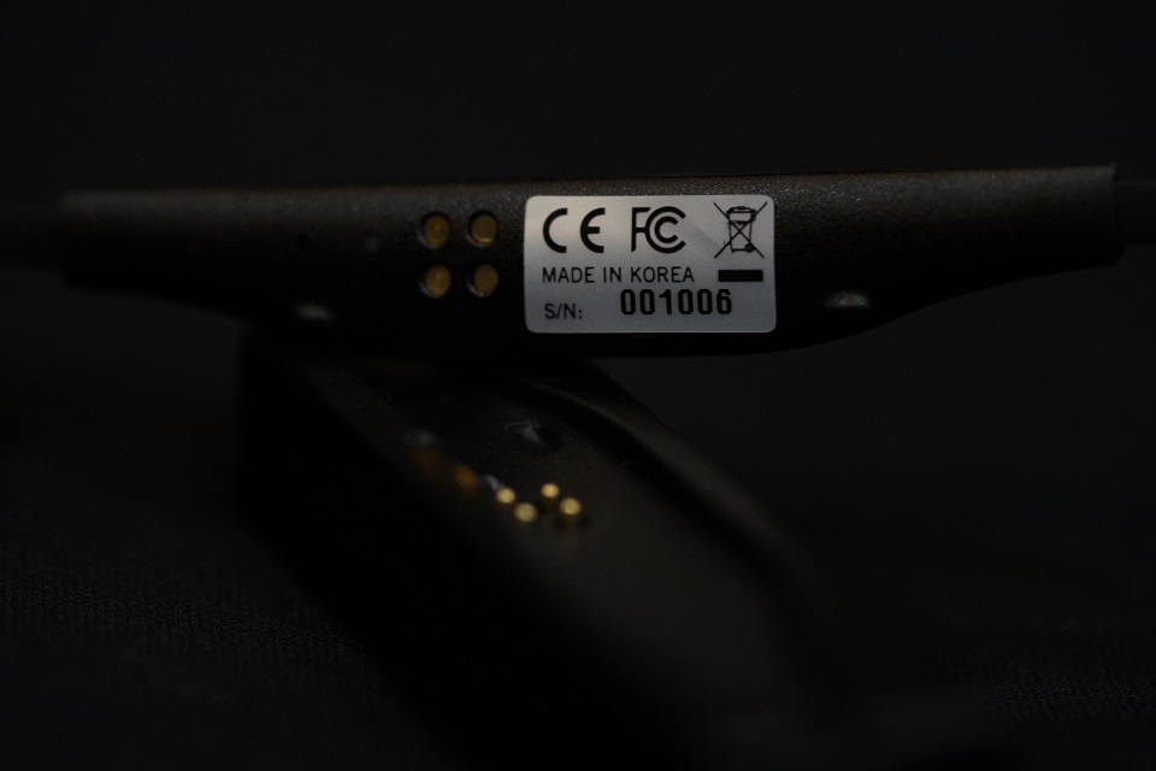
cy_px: 386
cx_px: 578
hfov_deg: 22.6
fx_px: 2890
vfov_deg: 15.2
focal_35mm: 90
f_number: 4
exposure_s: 1/60
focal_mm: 90
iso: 2500
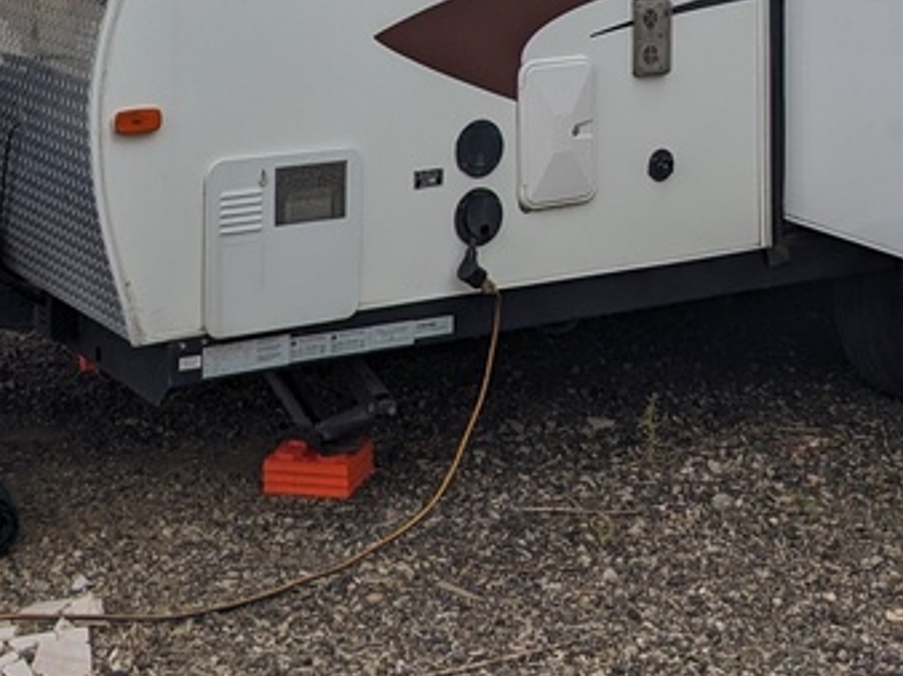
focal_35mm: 80
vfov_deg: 17.0
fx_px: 2085
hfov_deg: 24.4
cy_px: -278
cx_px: 460
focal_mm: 4.38
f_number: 1.73
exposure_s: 1/4673
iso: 42
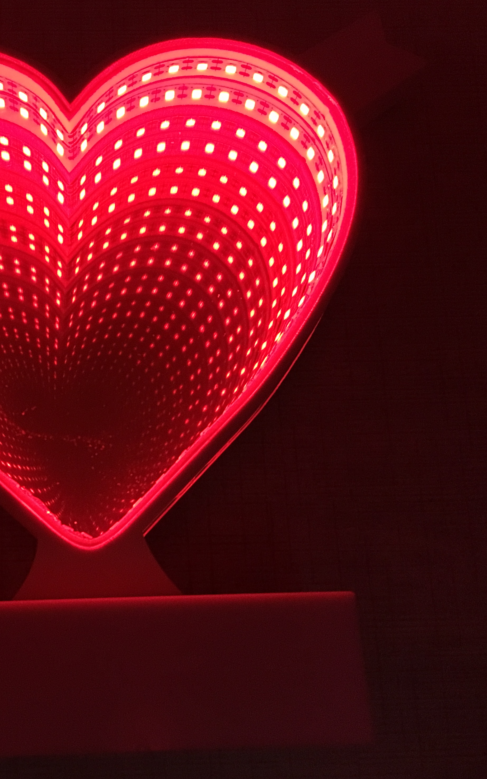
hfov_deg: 29.7
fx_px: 892
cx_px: 89
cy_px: 386
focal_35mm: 42
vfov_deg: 47.2
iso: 250
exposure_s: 1/17
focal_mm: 4.15
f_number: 2.2
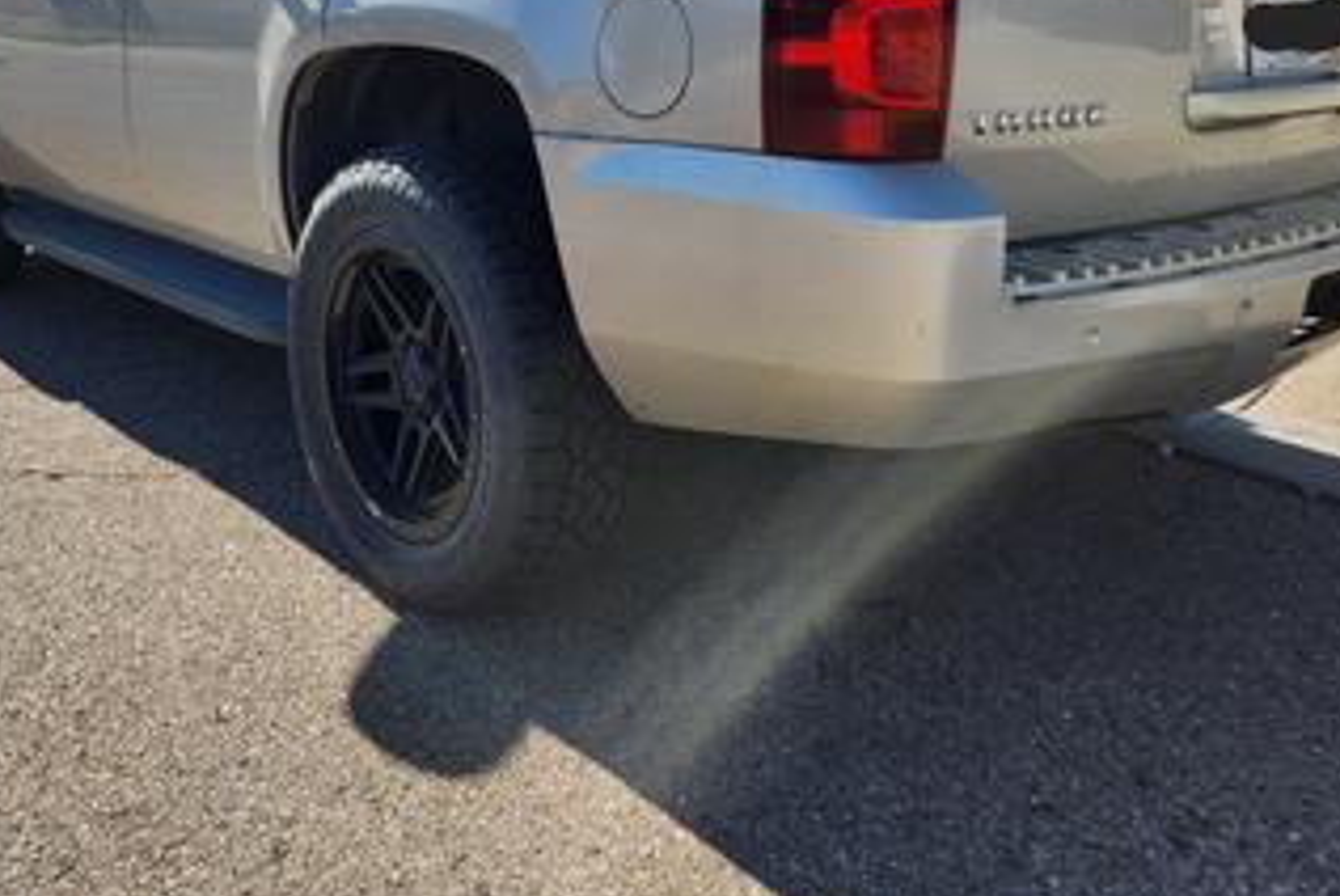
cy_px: 199
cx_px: 609
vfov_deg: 34.2
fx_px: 1416
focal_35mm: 38
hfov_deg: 50.6
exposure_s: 1/1429
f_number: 1.8
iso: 20
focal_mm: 5.4
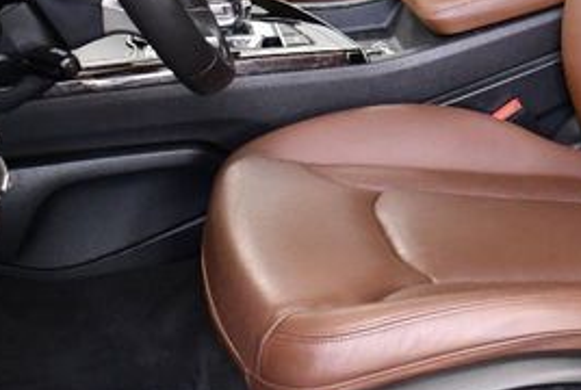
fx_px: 1391
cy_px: -18
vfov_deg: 15.6
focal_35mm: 86
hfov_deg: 23.1
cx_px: 505
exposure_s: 1/125
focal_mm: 18
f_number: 3.5
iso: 1800
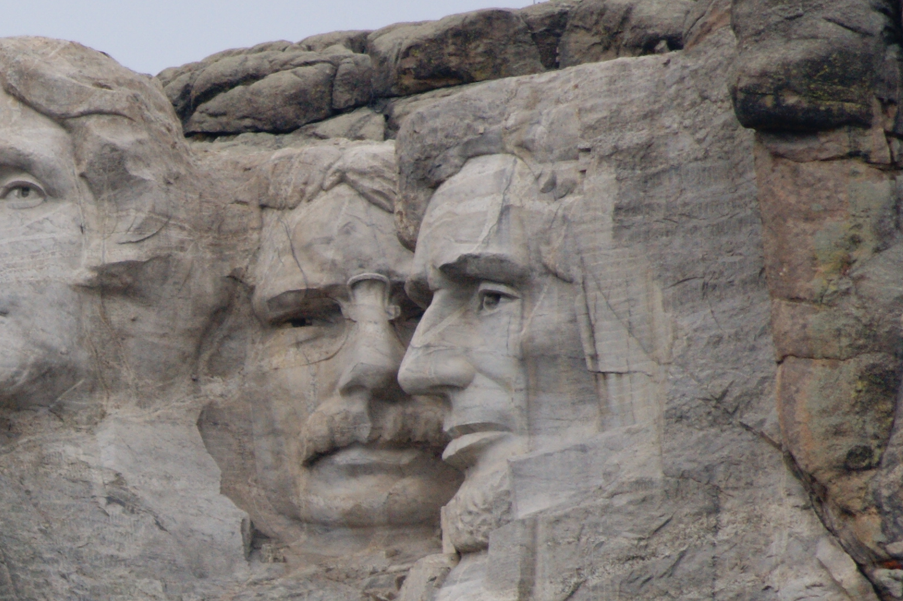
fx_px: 20829
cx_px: -84
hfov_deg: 2.5
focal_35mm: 831
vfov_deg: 1.7
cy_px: 575
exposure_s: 1/320
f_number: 5.6
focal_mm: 200
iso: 250
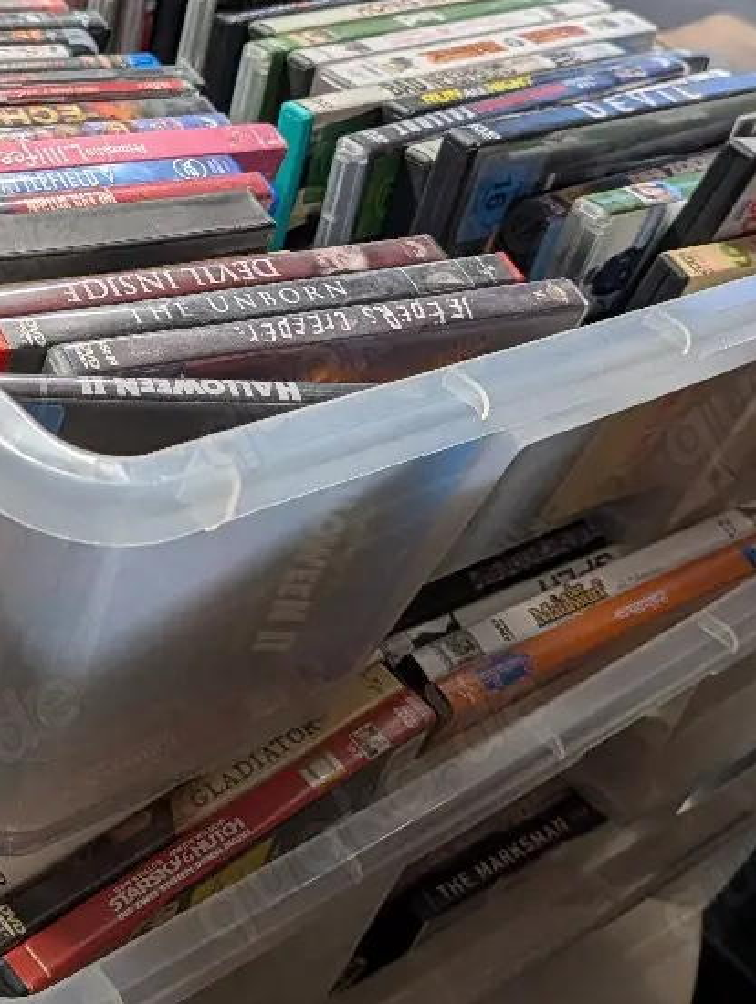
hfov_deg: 24.4
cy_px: 392
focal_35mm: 58
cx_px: 35
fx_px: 1685
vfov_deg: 33.1
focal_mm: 6.9
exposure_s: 1/100
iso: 43
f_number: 1.68
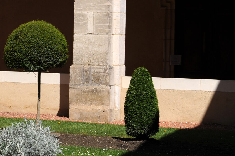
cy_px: -7
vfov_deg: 7.0
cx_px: -78
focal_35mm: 194
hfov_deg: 10.4
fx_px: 1265
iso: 200
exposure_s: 1/1000
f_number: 8
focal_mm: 70
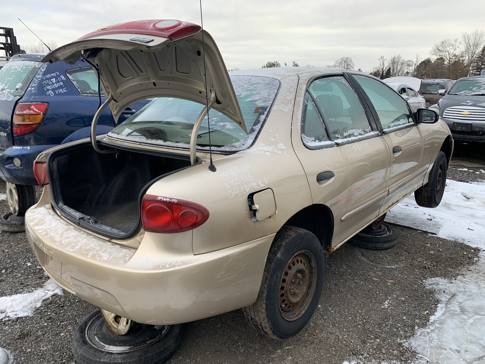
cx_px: 242
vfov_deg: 53.1
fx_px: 364
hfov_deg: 67.3
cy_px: 182
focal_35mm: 26
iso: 25
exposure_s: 1/123
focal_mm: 4.25
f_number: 1.8
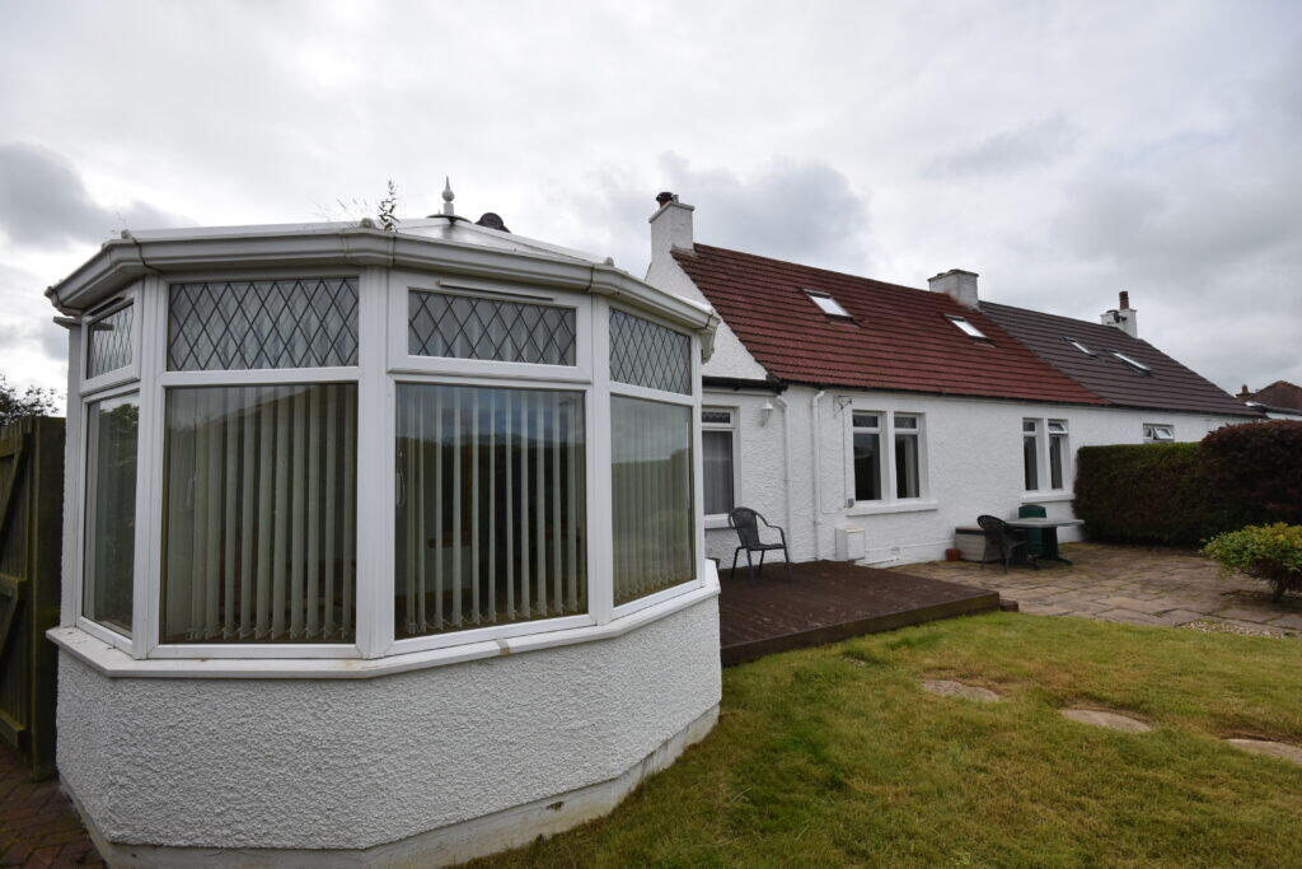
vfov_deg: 77.3
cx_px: 651
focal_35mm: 15
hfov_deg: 100.4
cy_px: 434
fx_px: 543
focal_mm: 10
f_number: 10
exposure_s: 1/400
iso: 200
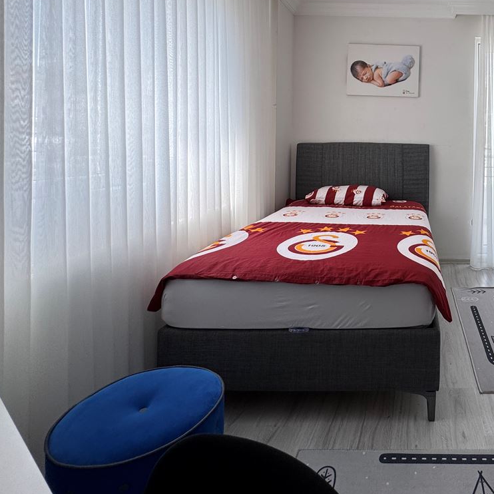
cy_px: 136
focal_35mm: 24
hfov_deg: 58.1
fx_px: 387
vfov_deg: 62.1
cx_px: 421
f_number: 2.2
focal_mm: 2.22
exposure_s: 1/109
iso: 40
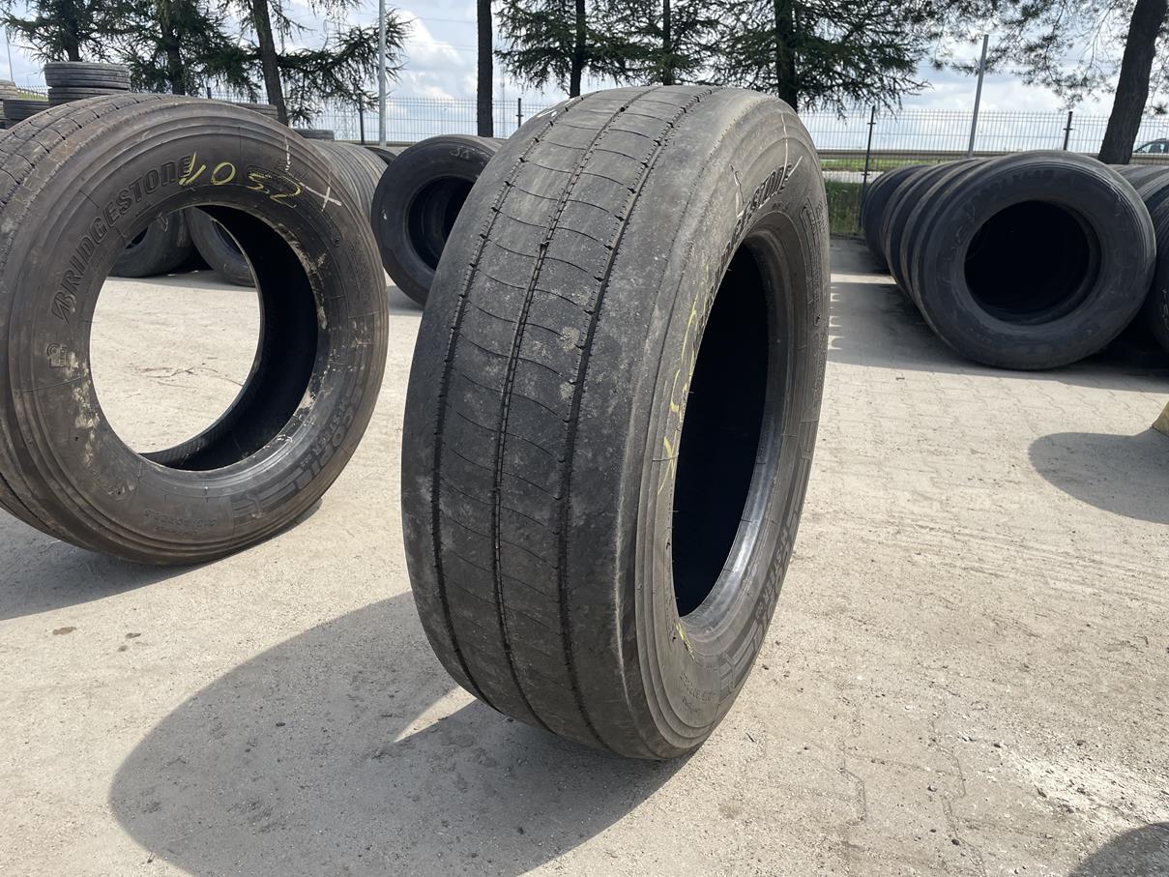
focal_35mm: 26
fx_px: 878
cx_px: 584
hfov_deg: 67.3
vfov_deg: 53.1
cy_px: 438
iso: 32
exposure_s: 1/2020
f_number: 1.6
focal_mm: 4.2
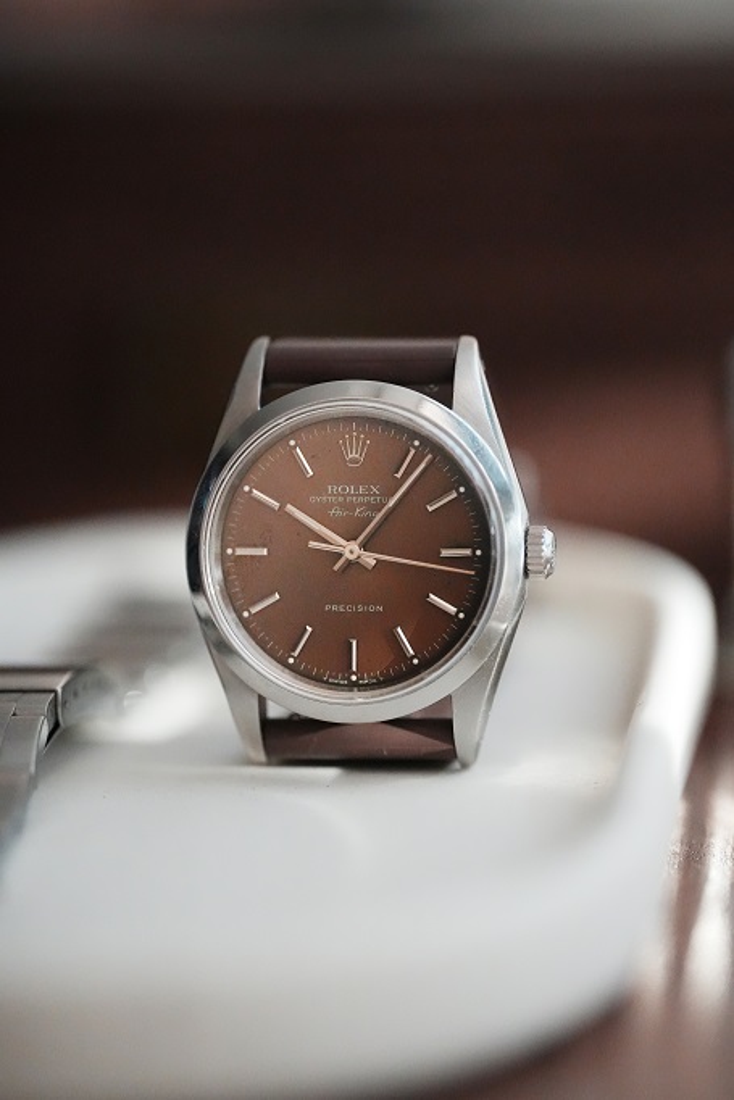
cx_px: 367
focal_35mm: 105
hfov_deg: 13.0
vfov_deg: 19.5
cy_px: 550
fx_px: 3209
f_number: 2.8
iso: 12800
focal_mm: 105
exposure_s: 1/4000
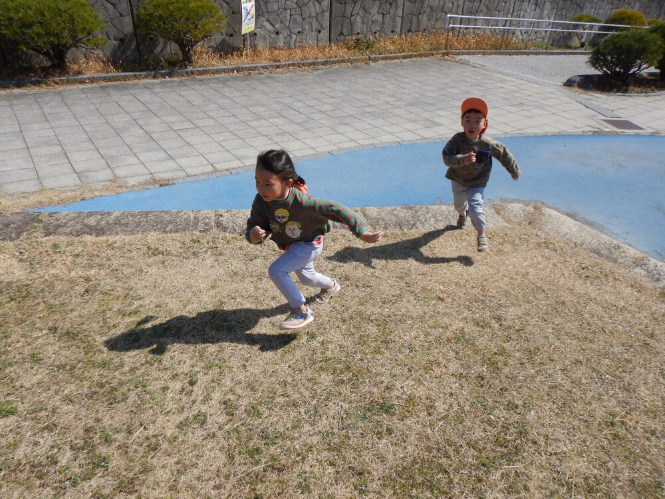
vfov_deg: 56.8
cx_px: 332
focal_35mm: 24
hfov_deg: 71.6
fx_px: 461
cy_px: 250
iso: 125
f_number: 4.1
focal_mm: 4.3
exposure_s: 1/1250
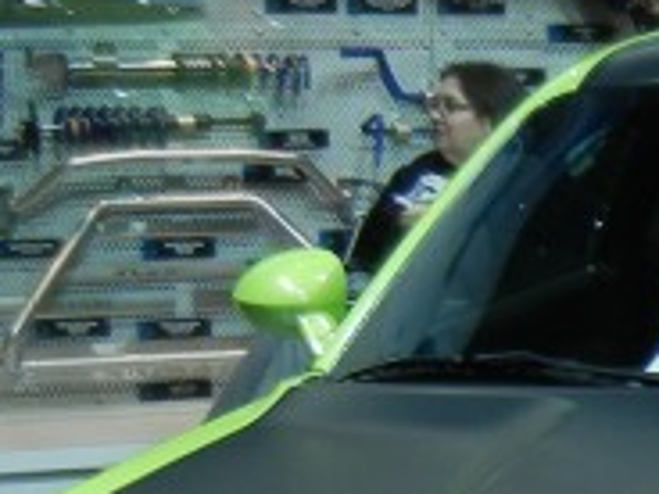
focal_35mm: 167
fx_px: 3179
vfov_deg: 8.8
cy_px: 634
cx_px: 1271
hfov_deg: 10.9
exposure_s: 1/92.1
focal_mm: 5.4
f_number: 3.5
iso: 160
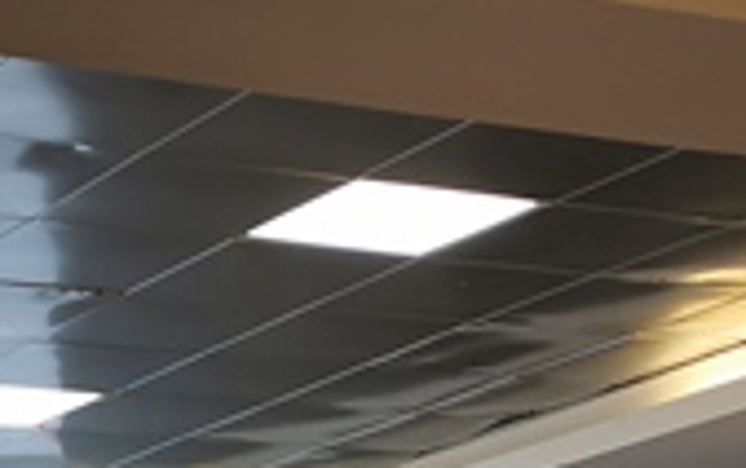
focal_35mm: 143
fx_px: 2910
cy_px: 839
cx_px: 62
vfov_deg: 8.8
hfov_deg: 14.4
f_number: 1.8
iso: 80
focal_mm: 5.58
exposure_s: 1/100
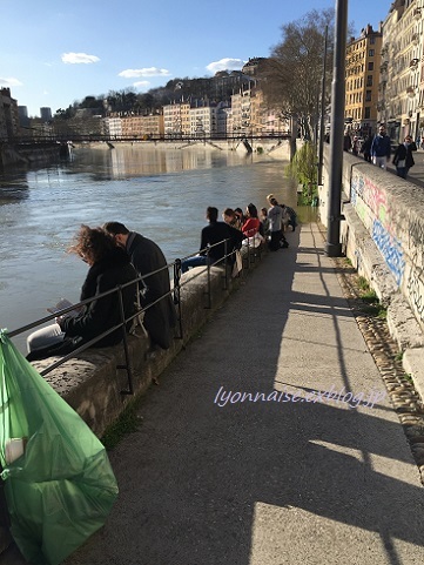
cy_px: 282
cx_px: 212
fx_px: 473
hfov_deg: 48.2
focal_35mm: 29
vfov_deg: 61.6
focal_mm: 4.15
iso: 32
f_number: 2.2
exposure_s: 1/1721
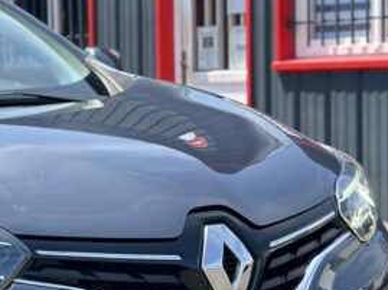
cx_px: -92
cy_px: 234
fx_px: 1601
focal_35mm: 143
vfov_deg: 10.3
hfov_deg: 13.4
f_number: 1.78
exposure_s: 1/1848
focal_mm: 6.86
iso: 80
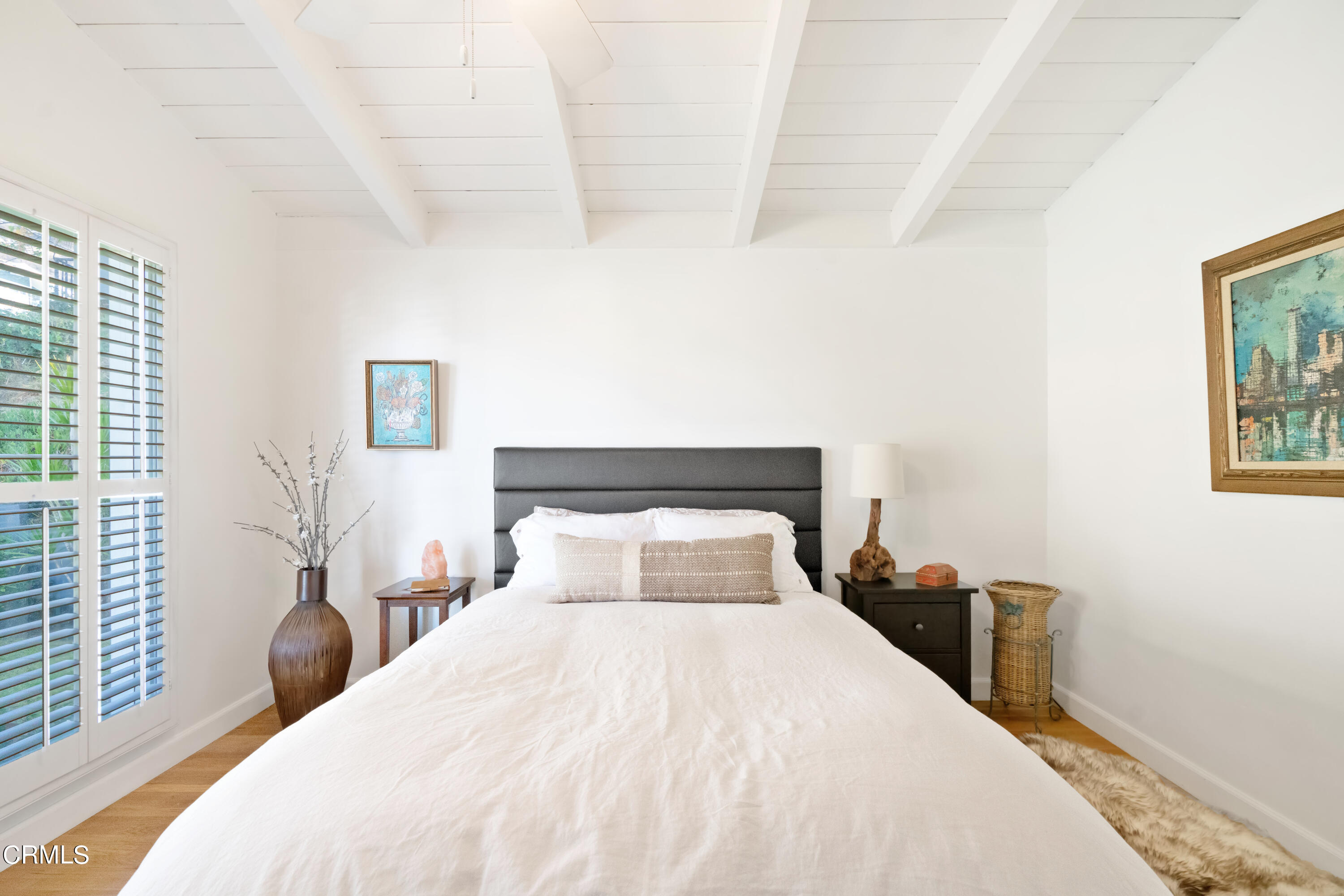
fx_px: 597
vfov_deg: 73.8
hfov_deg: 96.7
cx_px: 672
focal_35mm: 16
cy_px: 448
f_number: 6.3
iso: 5000
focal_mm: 16
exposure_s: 1/80
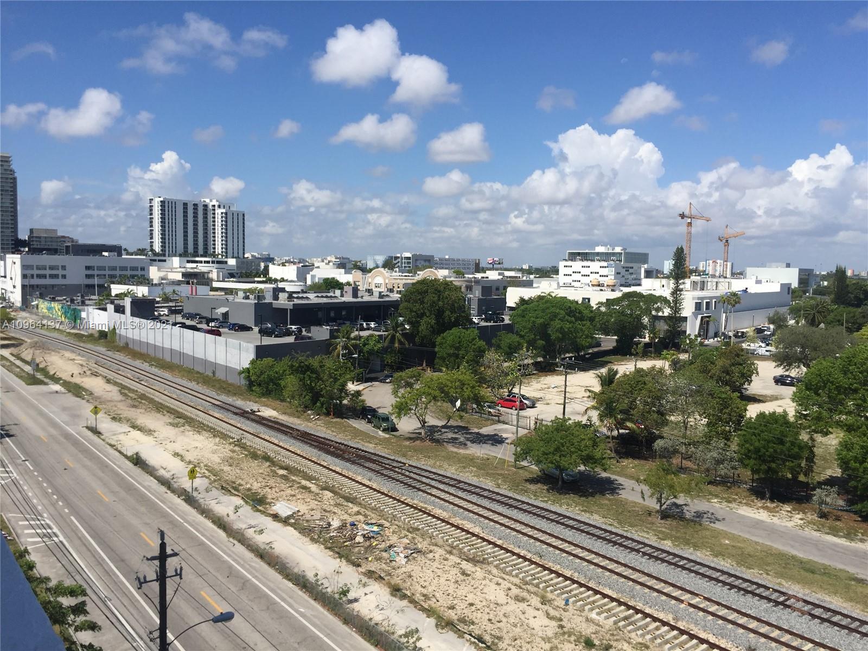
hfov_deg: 61.7
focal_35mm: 29
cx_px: 434
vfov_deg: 48.2
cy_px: 326
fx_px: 727
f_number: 2.2
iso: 32
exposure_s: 1/3300
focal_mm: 4.15
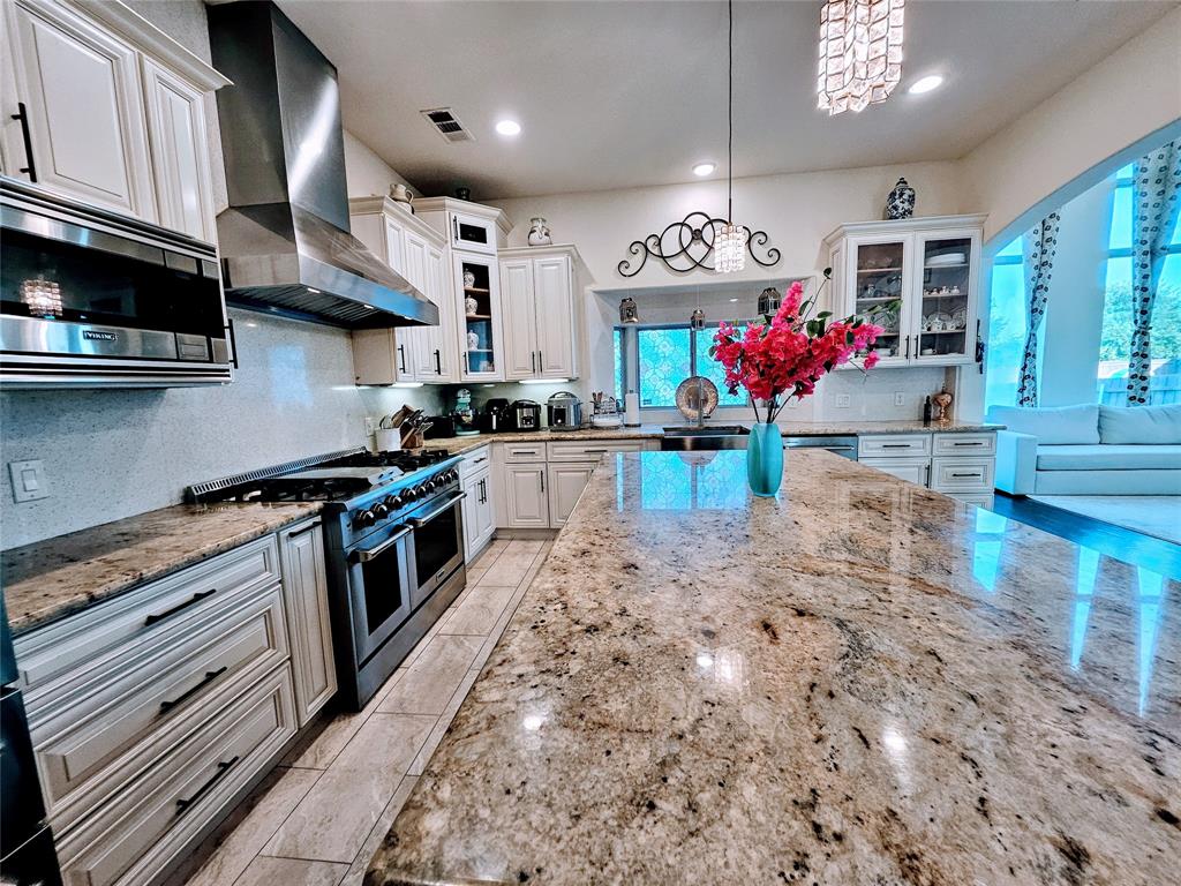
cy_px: 443
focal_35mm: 13
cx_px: 590
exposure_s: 1/60
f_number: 2.2
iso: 80
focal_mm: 1.74
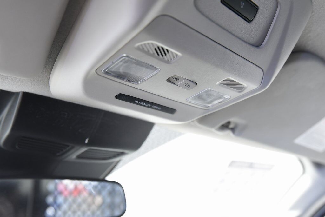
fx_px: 361
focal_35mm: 40
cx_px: 162
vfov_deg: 33.4
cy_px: 108
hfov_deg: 48.4
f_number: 4
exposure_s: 1/15
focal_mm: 40
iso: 2500
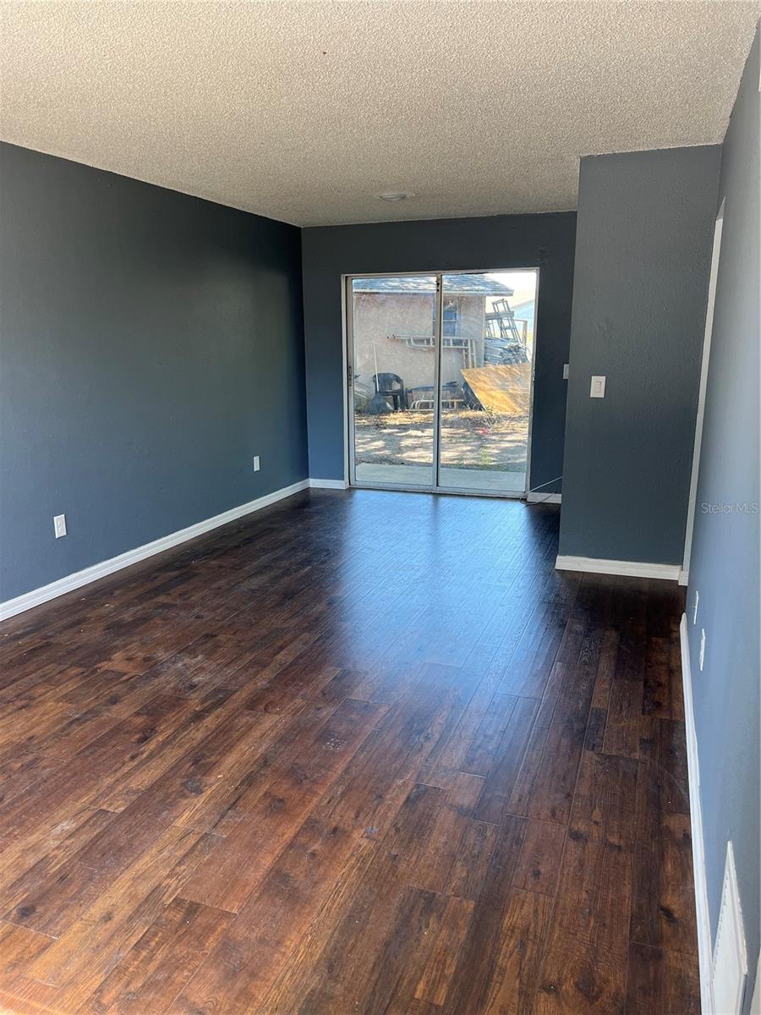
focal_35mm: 26
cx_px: 380
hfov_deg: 53.1
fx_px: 762
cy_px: 508
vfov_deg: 67.3
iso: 64
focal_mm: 5.7
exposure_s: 1/136
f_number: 1.5
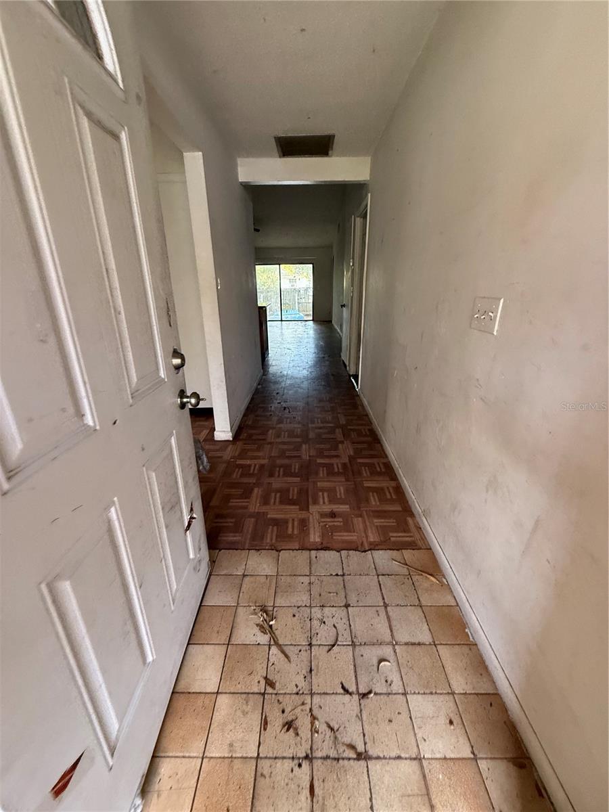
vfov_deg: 102.1
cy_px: 406
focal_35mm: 14
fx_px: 328
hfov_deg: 85.7
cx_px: 304
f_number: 2.2
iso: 320
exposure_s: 1/99
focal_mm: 2.22
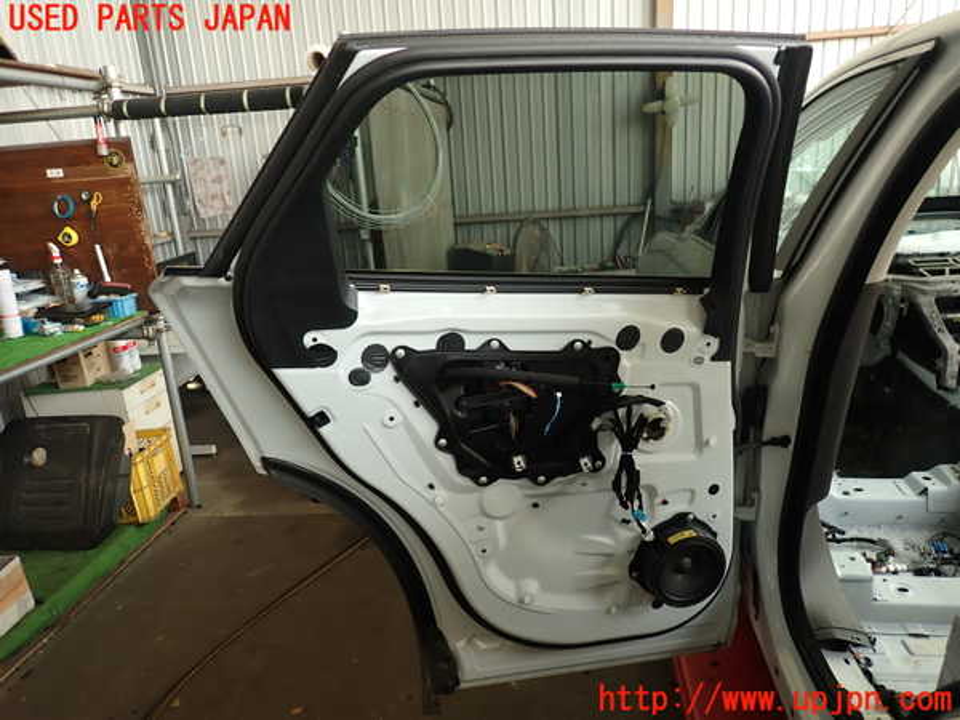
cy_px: 360
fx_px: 693
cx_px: 480
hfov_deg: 69.4
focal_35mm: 25
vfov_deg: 54.9
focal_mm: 4.5
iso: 100
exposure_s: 1/80
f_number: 2
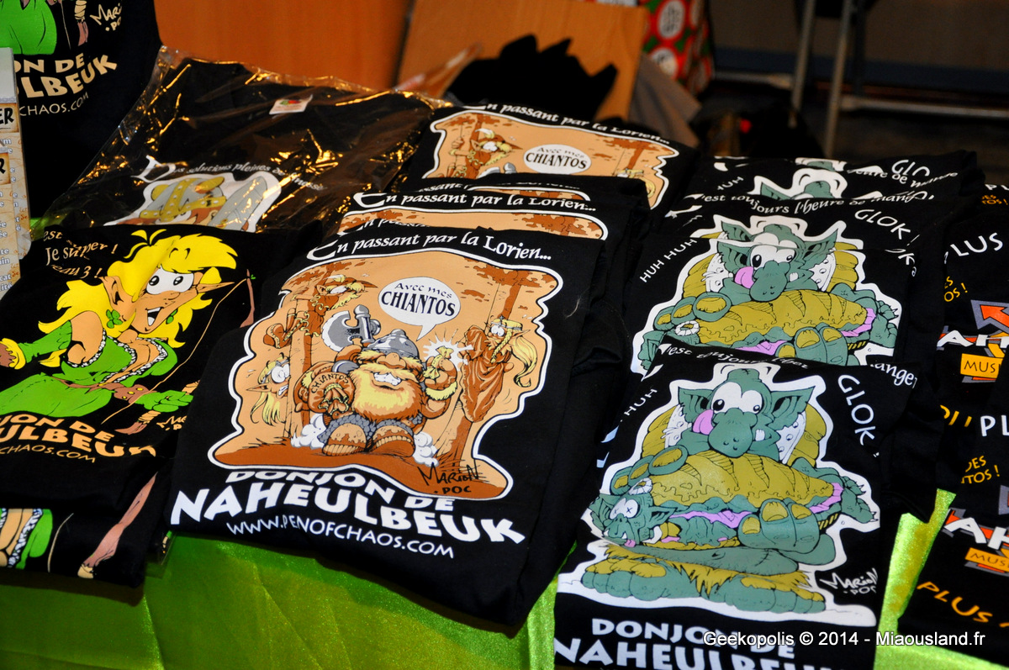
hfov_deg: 28.1
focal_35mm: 72
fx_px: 2016
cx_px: 504
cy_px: 335
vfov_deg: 18.9
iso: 800
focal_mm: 48
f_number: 4.8
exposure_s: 1/60
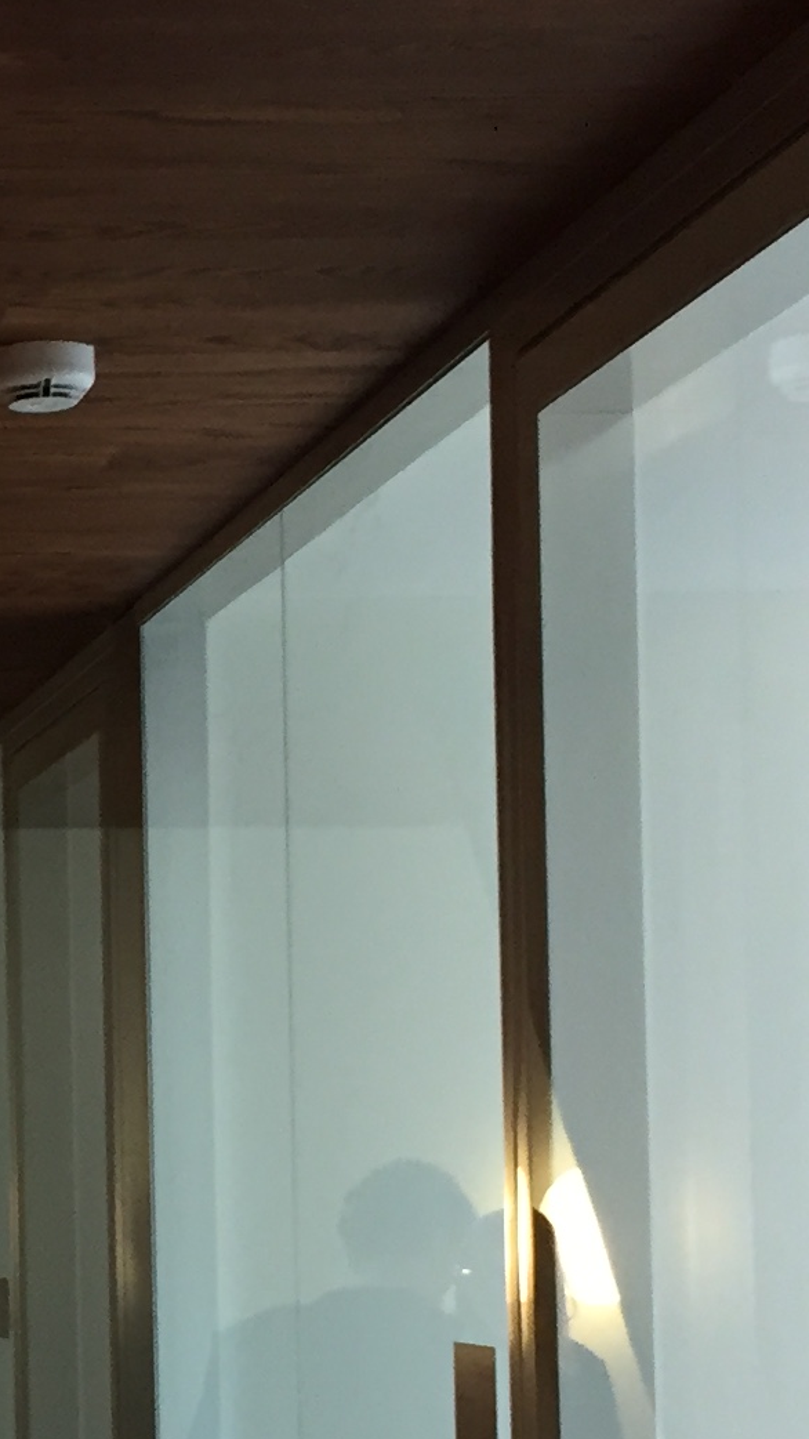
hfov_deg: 11.7
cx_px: -428
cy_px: 1083
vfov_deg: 21.4
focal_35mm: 99
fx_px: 3776
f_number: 2.2
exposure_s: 1/33
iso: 64
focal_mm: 4.15
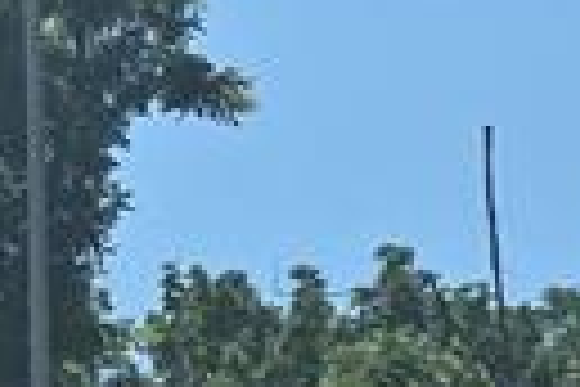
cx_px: -800
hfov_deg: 9.6
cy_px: 810
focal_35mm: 190
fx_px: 3061
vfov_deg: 6.9
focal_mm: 6.3
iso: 12
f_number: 1.7
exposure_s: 1/1154
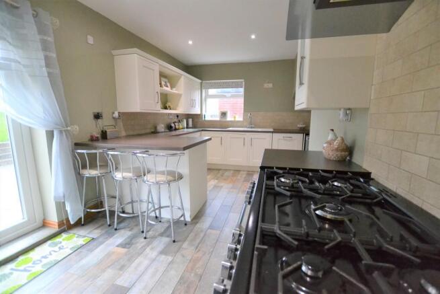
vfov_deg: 77.4
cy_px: 147
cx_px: 220
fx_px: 183
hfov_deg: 100.4
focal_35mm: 15
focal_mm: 10
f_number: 3.5
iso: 3200
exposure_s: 1/40
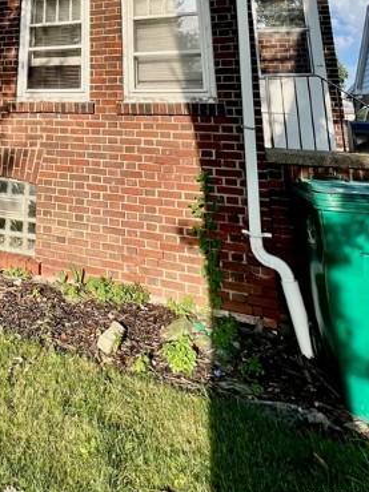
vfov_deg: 53.5
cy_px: 16
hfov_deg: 47.8
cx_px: 61
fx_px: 384
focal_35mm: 27
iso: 32
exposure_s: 1/544
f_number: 1.8
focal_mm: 1.57
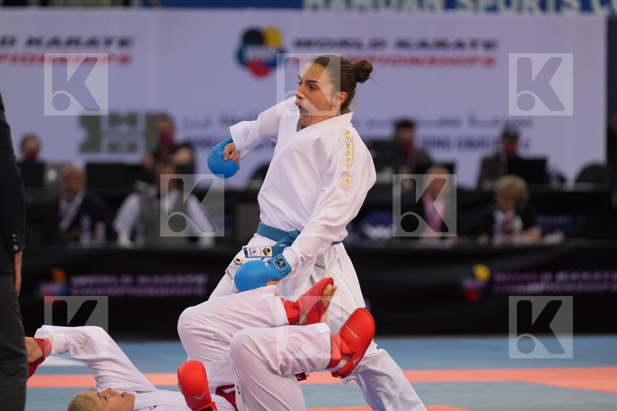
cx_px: 308
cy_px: 206
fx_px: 4936
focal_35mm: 288
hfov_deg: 7.2
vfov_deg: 4.8
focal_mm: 192
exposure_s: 1/1000
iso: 1600
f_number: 2.8
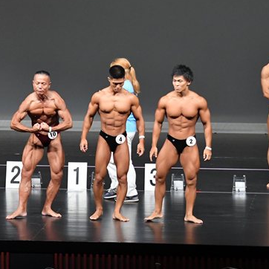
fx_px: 2400
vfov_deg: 6.4
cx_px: 20
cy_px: 111
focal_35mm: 273
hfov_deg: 6.4
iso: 4000
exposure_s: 1/400
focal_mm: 100
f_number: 5.6
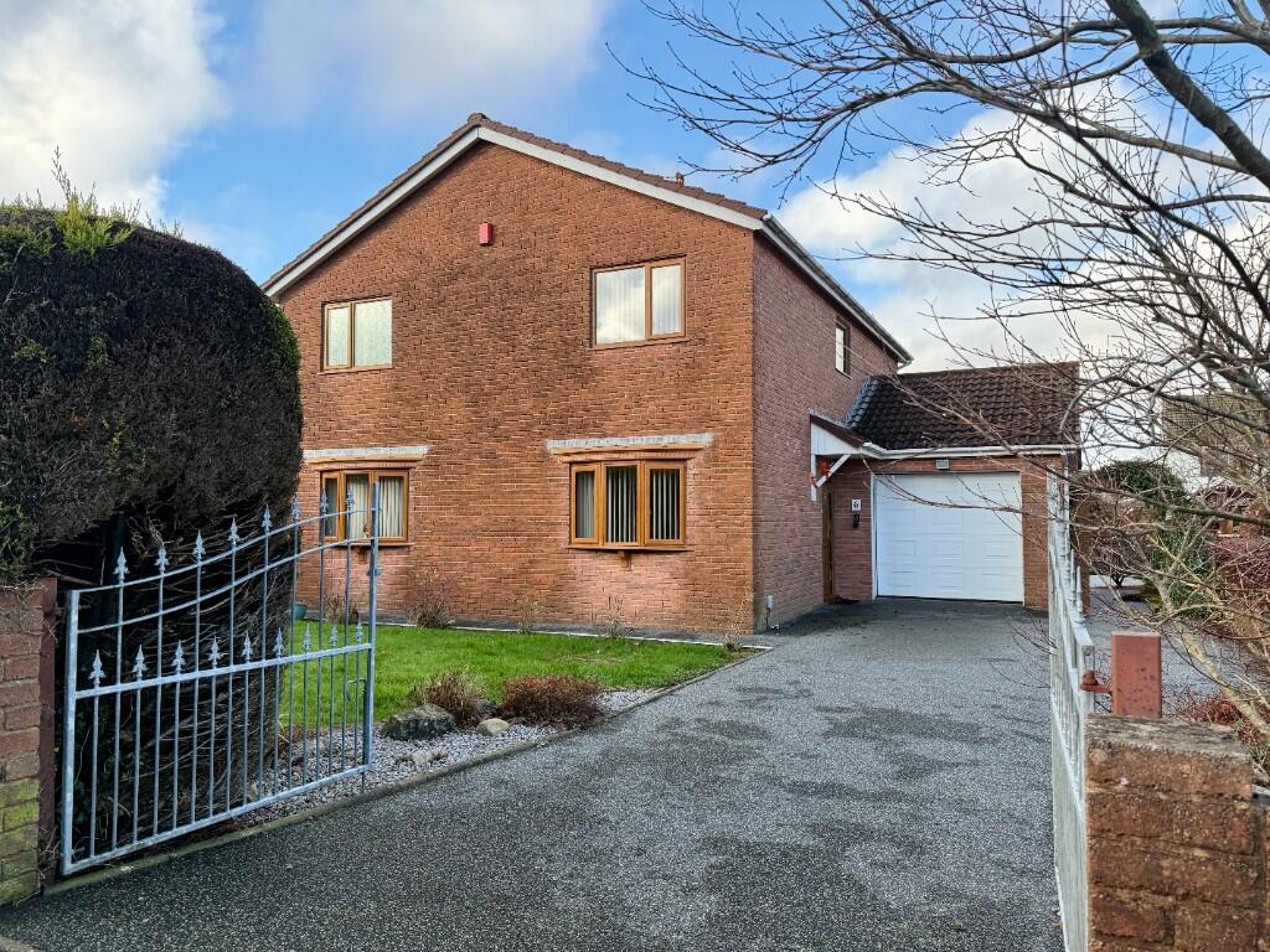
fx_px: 881
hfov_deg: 71.6
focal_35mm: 24
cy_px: 476
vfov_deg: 56.8
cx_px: 635
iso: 100
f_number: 1.78
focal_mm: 6.76
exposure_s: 1/1211
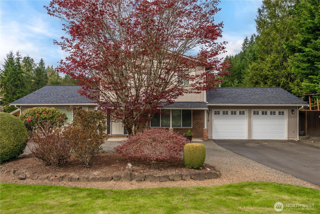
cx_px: 160
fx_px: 213
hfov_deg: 73.7
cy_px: 107
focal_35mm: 24
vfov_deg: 53.2
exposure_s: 1/200
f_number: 7.1
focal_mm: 24
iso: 80
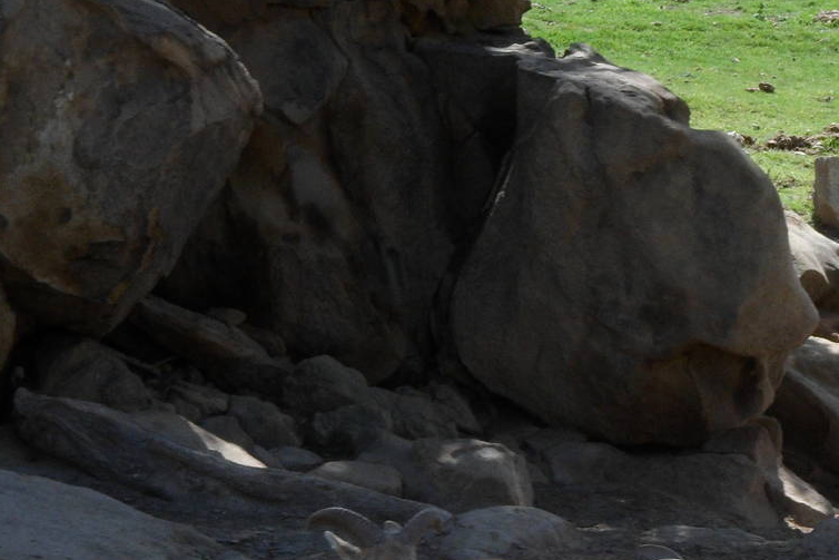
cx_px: 545
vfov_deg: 4.8
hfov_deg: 7.2
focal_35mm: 287
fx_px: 6690
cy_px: 369
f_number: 5.4
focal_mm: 22.5
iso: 80
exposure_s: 1/250
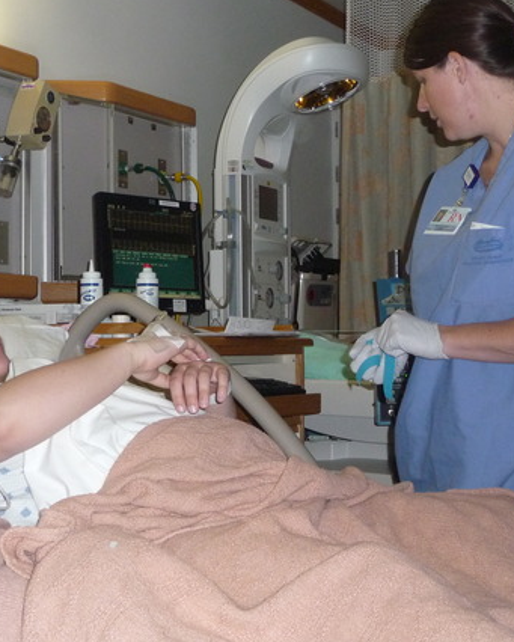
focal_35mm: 66
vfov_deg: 28.7
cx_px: 268
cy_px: 330
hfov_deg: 23.2
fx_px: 1255
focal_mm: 7.6
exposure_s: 1/30
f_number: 4.1
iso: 400
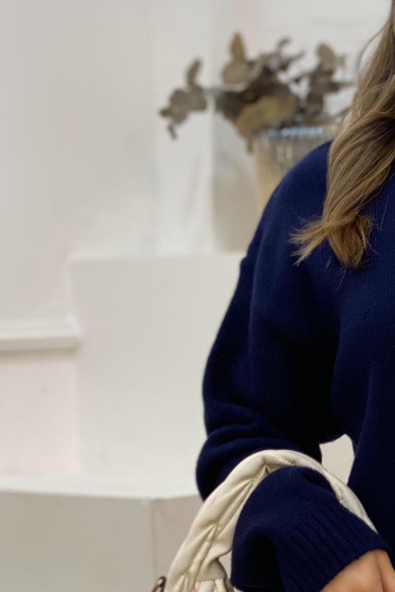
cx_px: 458
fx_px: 2189
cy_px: 311
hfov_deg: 10.2
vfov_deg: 15.4
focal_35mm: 133
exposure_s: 1/100
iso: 100
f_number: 2
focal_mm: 6
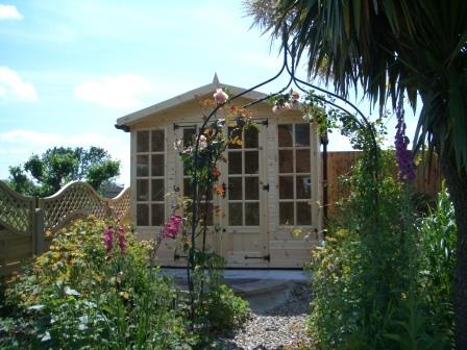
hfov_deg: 52.6
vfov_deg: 40.7
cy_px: 175
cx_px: 234
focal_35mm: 35
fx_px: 472
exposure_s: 1/400
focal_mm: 5.8
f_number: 4.3
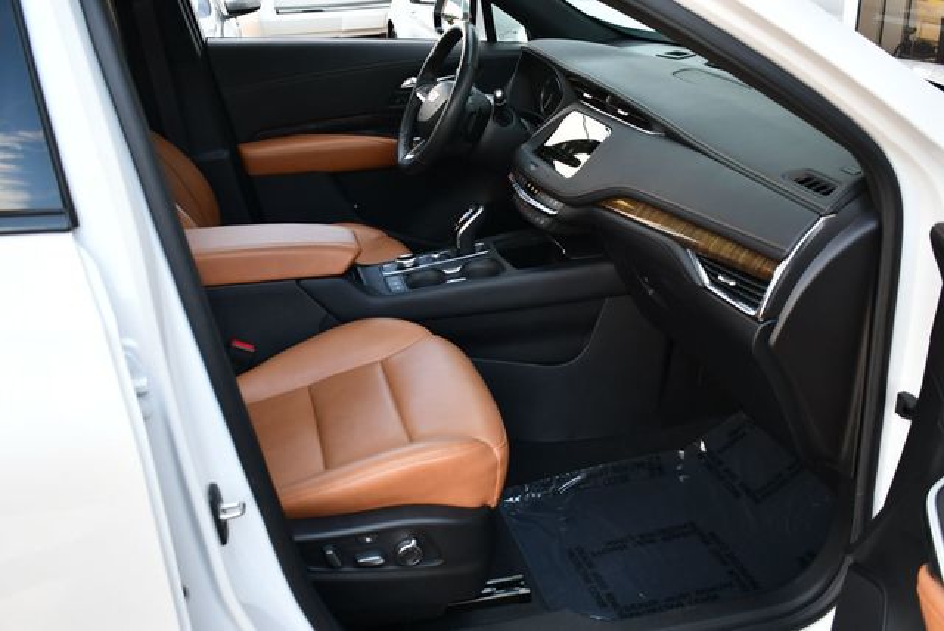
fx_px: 945
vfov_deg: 36.9
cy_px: 316
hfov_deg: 53.1
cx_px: 472
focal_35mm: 36
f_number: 3.5
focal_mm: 18
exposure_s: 1/250
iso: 400
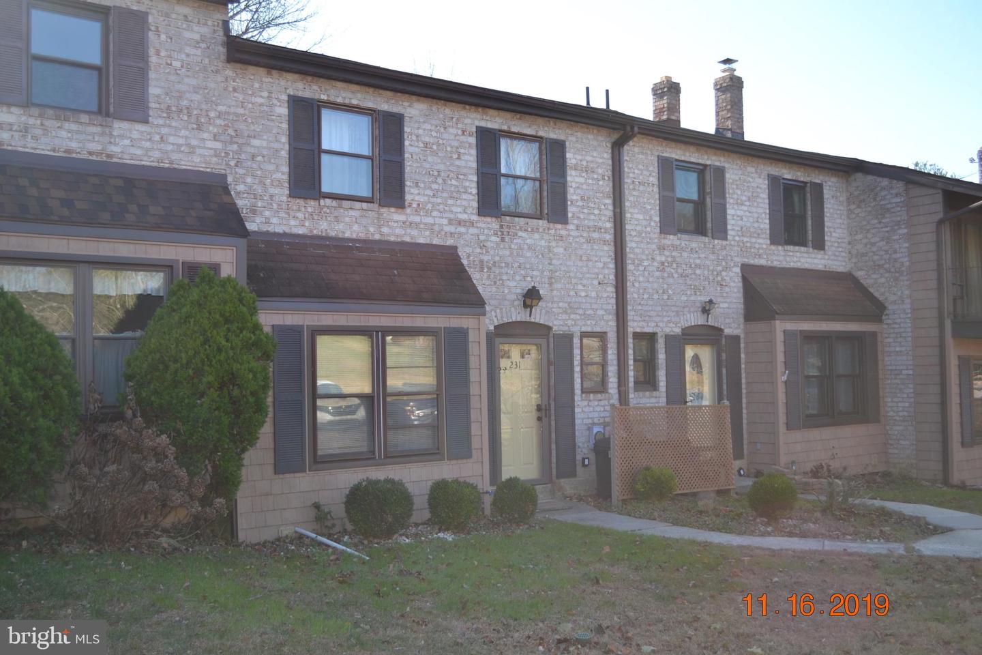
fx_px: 982
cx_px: 491
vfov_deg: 36.9
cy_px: 328
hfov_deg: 53.1
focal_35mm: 36
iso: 100
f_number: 4.5
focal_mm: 24
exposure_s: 1/200
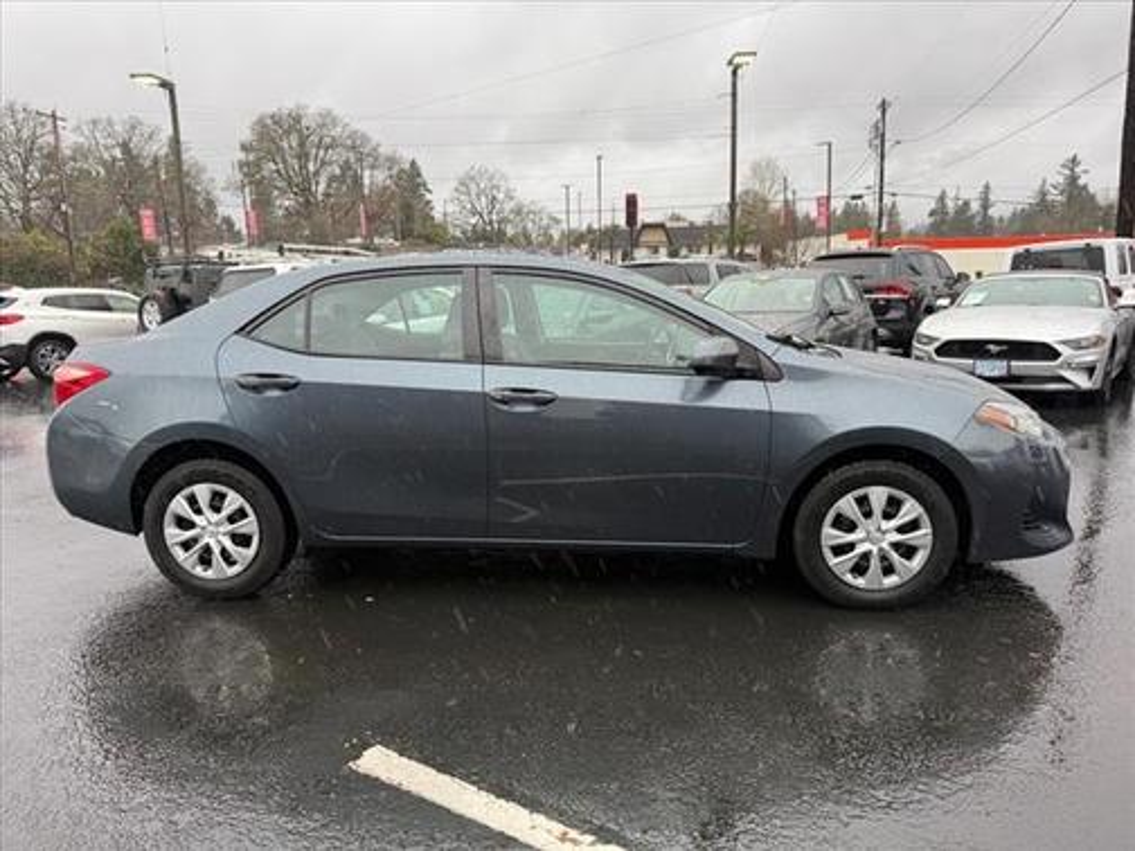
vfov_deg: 56.8
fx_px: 787
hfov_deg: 71.6
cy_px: 426
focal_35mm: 24
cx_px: 568
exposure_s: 1/121
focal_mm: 6.76
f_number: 1.78
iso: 64
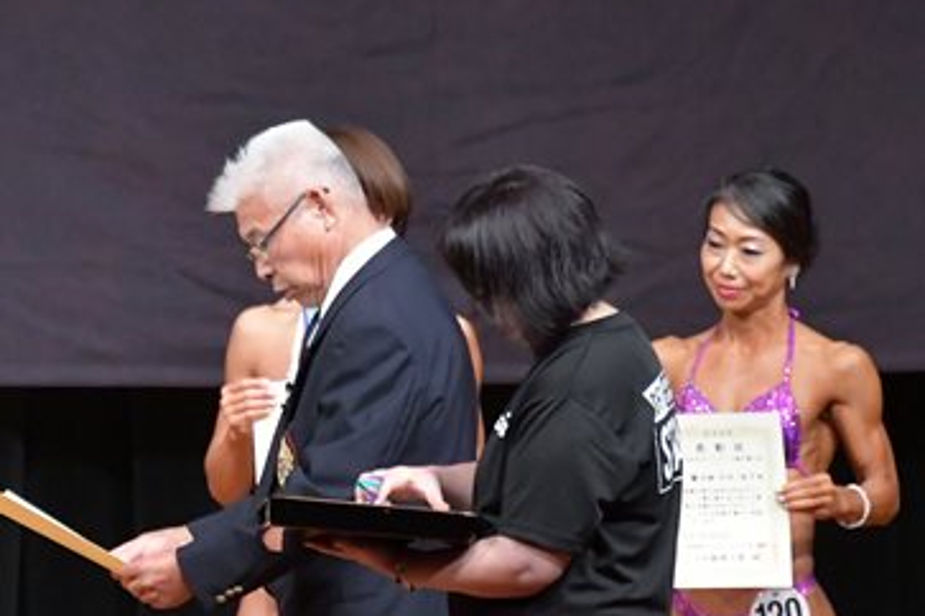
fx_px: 14799
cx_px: 50
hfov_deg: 3.6
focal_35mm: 576
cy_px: 588
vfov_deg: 2.4
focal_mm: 180
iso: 6400
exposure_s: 1/400
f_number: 5.6
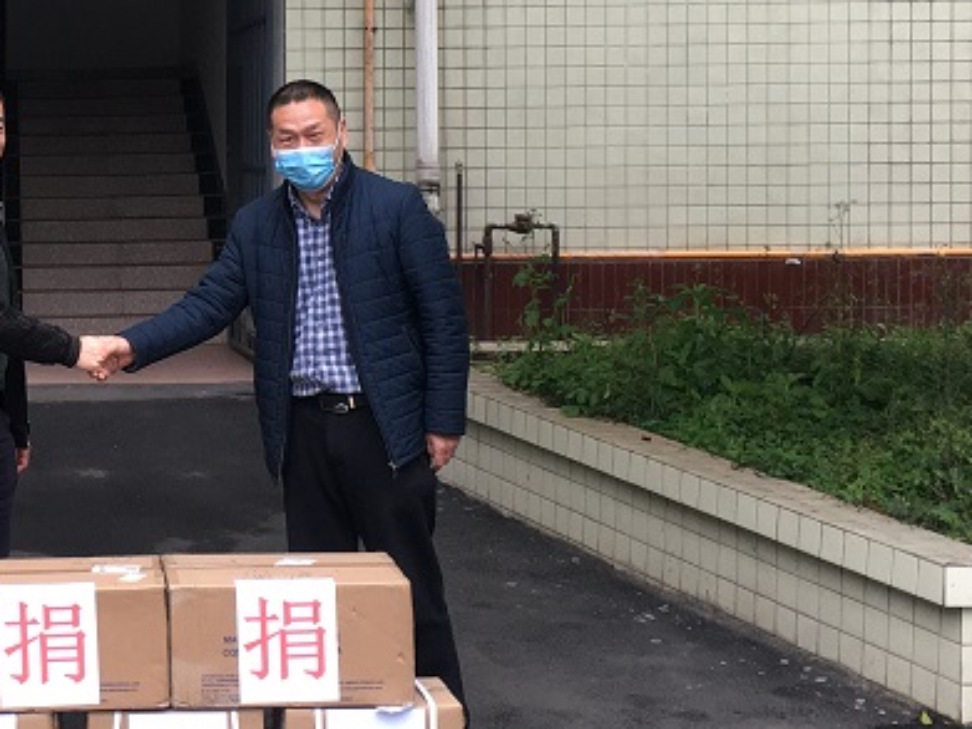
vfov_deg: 19.3
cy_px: 249
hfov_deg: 24.8
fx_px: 2133
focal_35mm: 76
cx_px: 67
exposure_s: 1/100
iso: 40
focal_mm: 4.15
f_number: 2.2
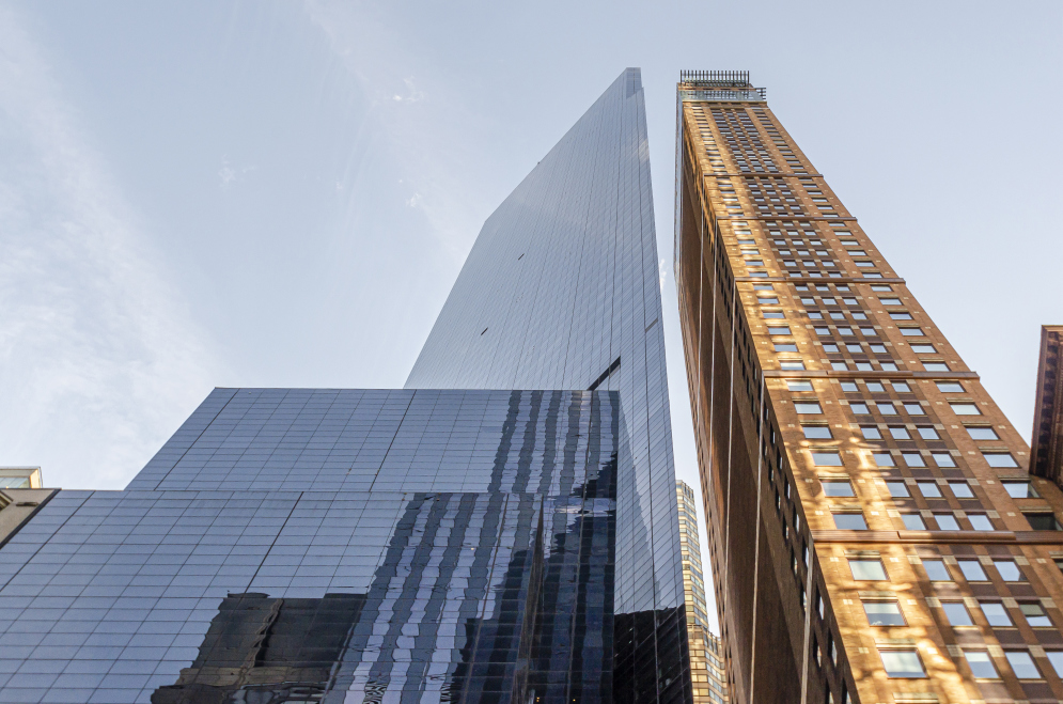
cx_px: 532
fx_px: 972
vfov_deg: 39.8
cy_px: 352
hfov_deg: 57.3
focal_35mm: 33
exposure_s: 1/400
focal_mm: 22
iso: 400
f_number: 8
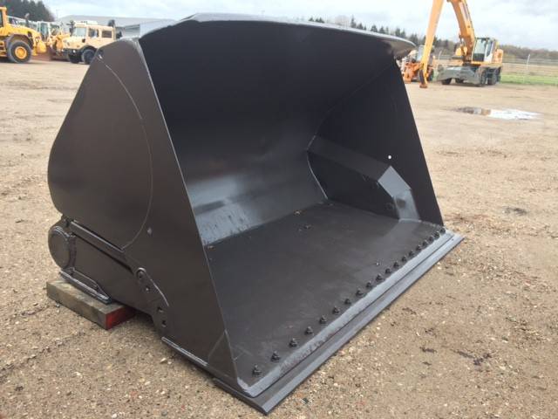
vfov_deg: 48.2
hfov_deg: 61.7
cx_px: 279
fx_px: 467
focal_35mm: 29
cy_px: 210
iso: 40
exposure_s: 1/50
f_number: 2.2
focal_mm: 4.15
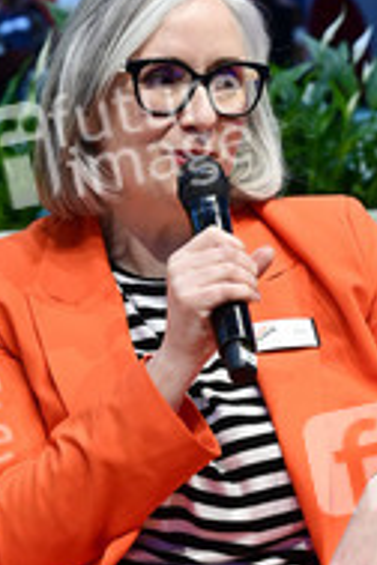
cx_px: 186
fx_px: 2325
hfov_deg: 9.3
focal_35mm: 148
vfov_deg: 13.9
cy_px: 296
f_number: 6.3
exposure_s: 1/160
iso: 1600
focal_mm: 70
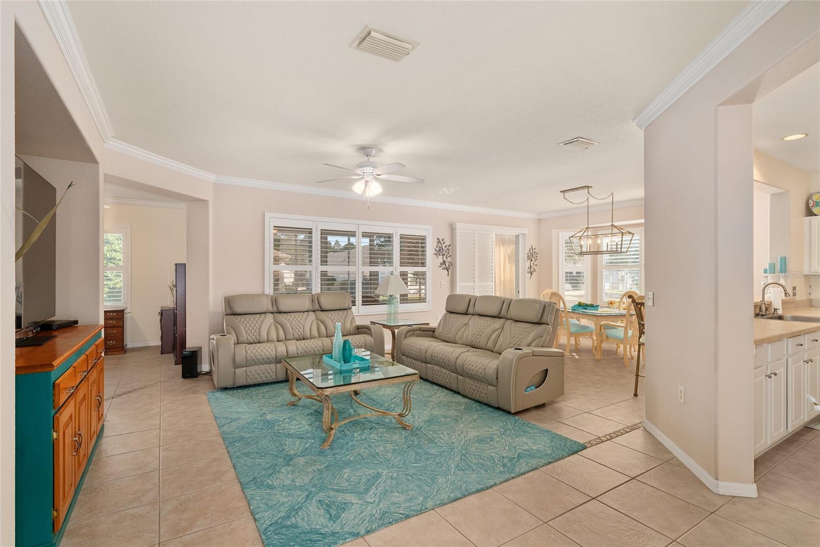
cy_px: 274
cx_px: 410
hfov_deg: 93.3
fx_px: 387
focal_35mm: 17
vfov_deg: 70.4
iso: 400
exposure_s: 1/15
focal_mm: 17
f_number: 8
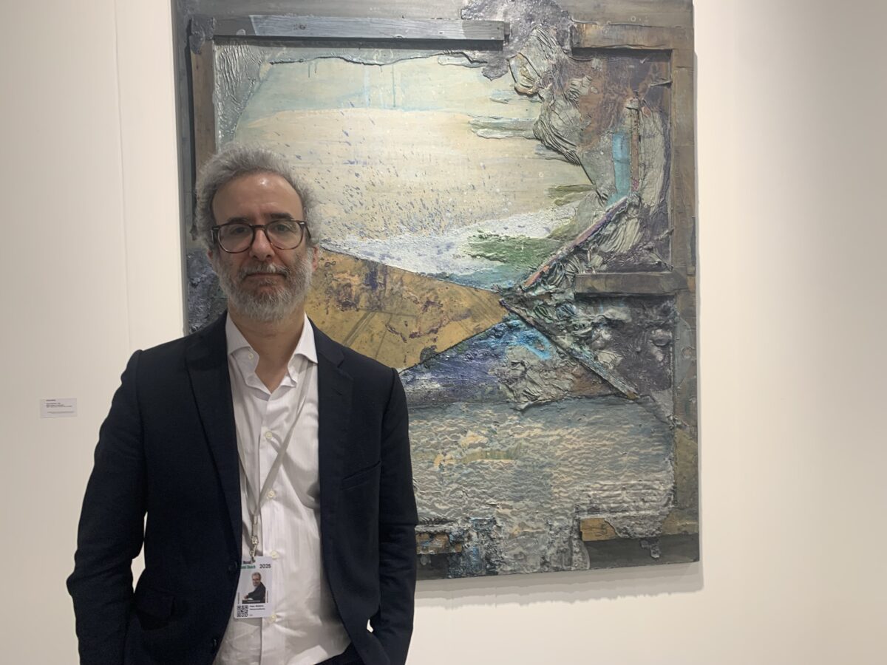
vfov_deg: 53.1
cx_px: 444
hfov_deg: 67.3
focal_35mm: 26
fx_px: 666
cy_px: 332
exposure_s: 1/60
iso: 64
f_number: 1.8
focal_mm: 4.25
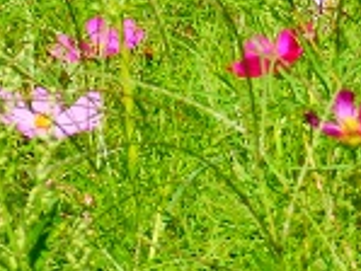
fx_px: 6074
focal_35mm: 582
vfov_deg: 2.5
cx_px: 630
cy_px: -312
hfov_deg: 3.4
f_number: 5.2
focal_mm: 20.9
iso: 80
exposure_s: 1/320
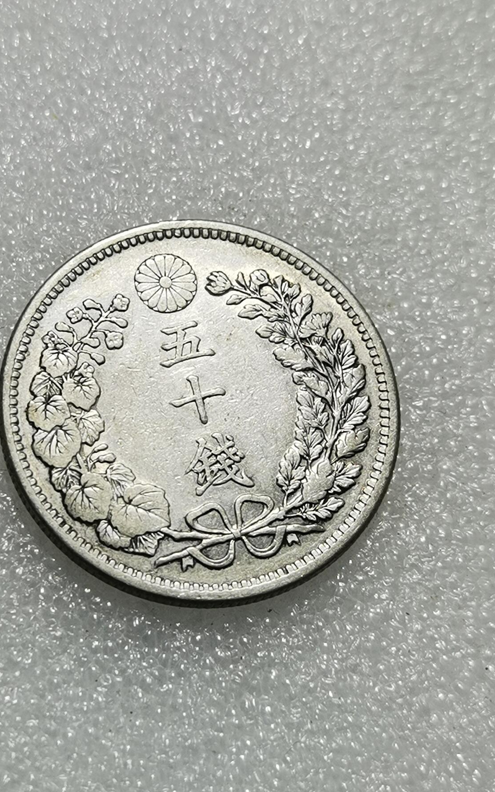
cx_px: 204
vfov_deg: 27.5
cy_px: 399
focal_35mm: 75
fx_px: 1619
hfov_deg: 17.4
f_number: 1.9
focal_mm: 6.67
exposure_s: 1/108
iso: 50
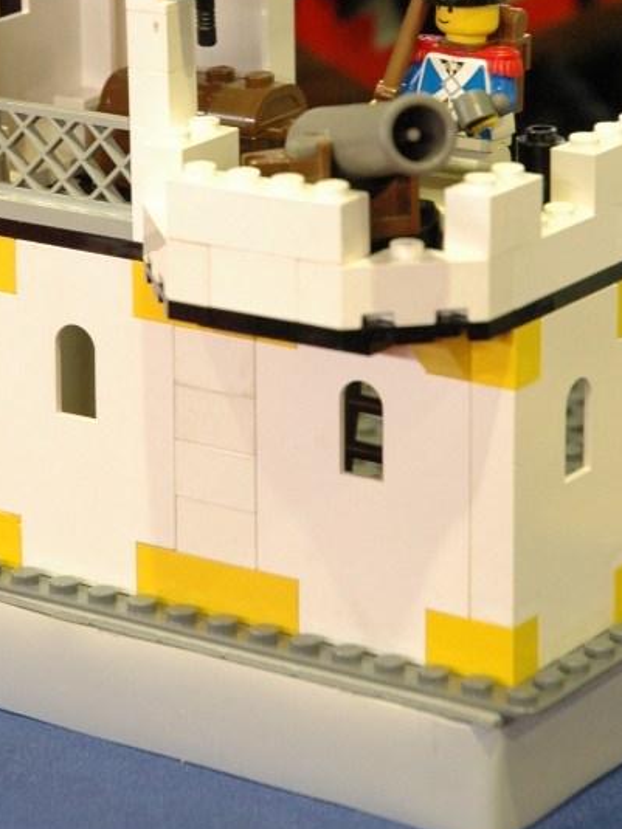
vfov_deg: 10.2
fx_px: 4626
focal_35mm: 193
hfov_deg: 7.7
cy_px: 127
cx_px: 244
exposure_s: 1/10
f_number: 6.3
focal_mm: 70
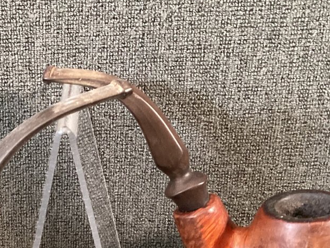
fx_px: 725
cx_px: 34
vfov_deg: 19.0
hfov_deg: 24.9
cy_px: 228
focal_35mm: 76
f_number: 2.4
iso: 400
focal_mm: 3.3
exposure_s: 1/40
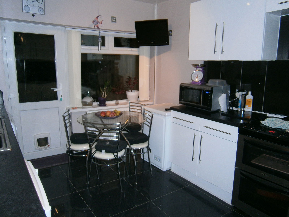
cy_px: 108
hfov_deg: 67.3
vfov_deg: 53.1
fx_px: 217
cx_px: 144
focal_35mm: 26
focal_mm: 4.7
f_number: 2.8
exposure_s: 1/30
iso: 125
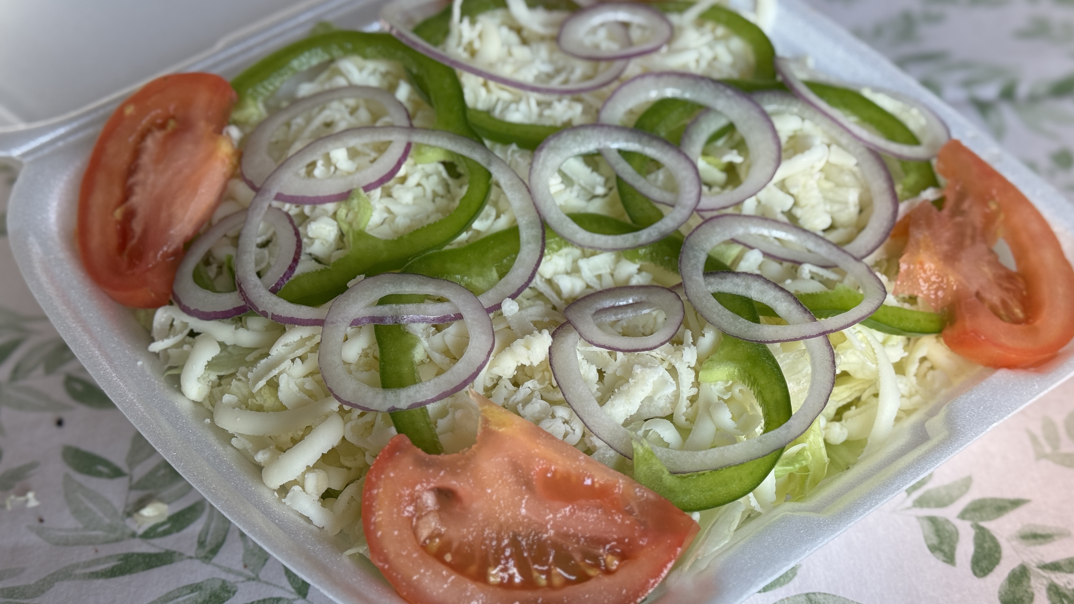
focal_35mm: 53
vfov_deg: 22.6
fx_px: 1509
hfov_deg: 39.2
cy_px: 306
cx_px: 544
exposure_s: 1/139
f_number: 1.78
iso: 100
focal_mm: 6.76
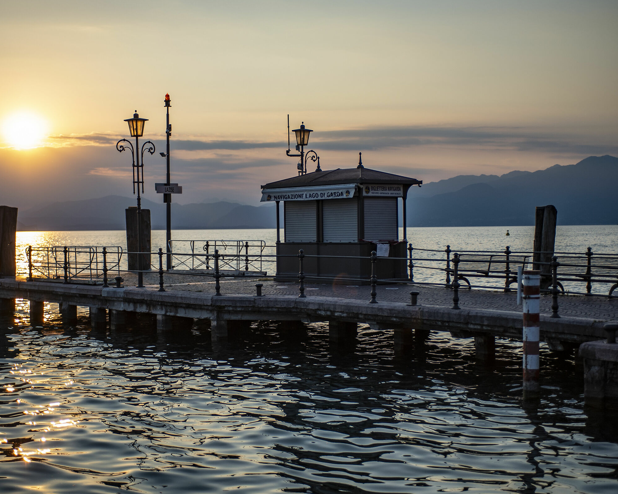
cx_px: 268
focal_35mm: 51
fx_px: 933
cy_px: 247
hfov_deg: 36.6
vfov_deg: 29.7
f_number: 2.8
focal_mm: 45
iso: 200
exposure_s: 1/3200
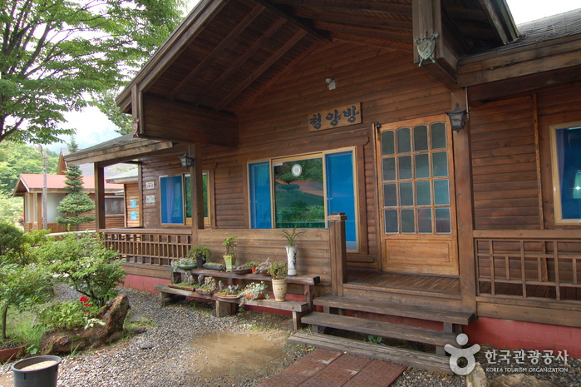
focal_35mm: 24
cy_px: 194
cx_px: 290
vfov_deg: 53.1
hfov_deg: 73.8
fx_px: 387
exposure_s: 1/160
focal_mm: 16
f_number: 6.3
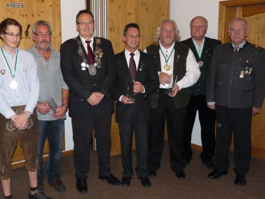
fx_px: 306
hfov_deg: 46.2
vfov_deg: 36.0
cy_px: 93
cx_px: 94
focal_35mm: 40
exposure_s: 1/15
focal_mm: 4.8
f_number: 2.8
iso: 200
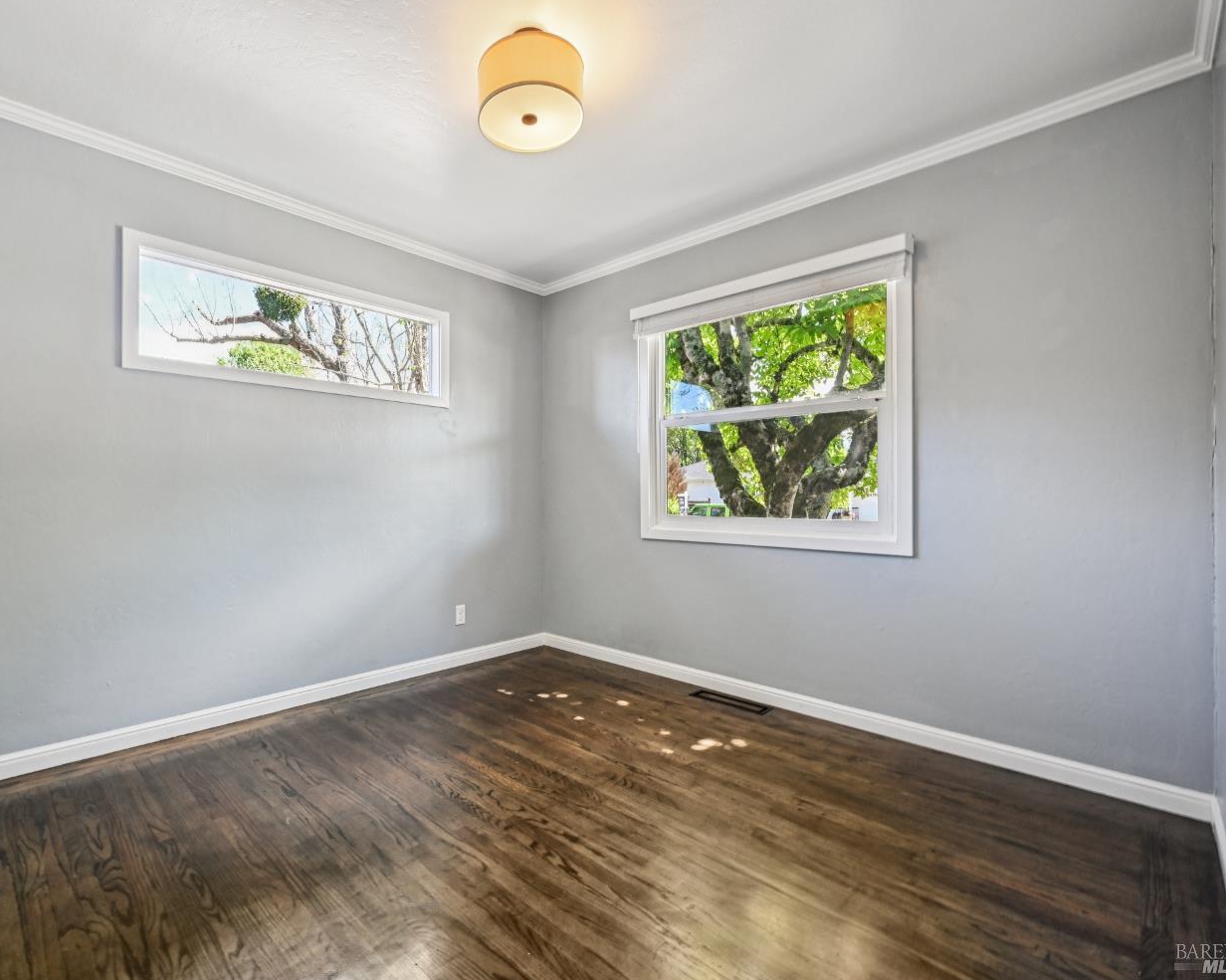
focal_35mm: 16
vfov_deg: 80.4
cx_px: 511
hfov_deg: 92.3
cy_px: 490
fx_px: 580
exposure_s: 1/30
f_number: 13
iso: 1600
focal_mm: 14
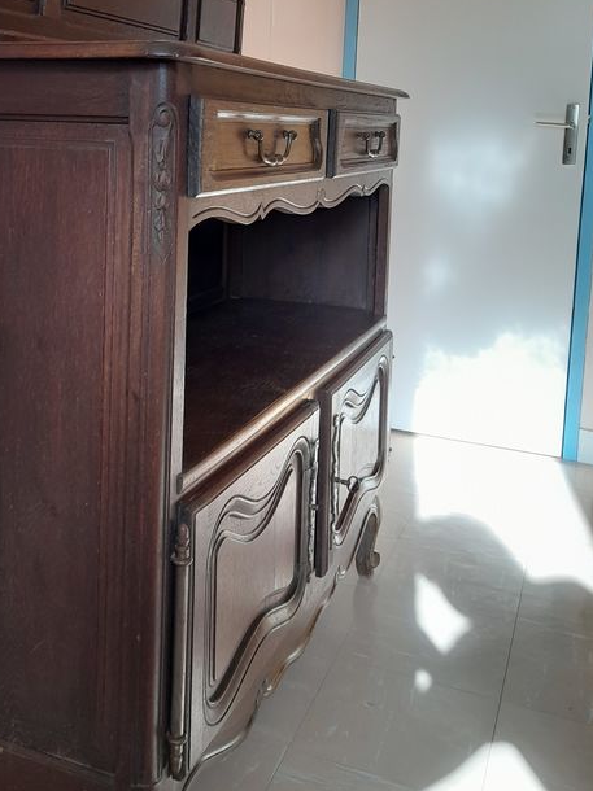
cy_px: 218
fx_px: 937
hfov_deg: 34.6
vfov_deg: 44.6
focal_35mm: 41
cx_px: 179
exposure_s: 1/60
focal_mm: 4.6
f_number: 2
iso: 50
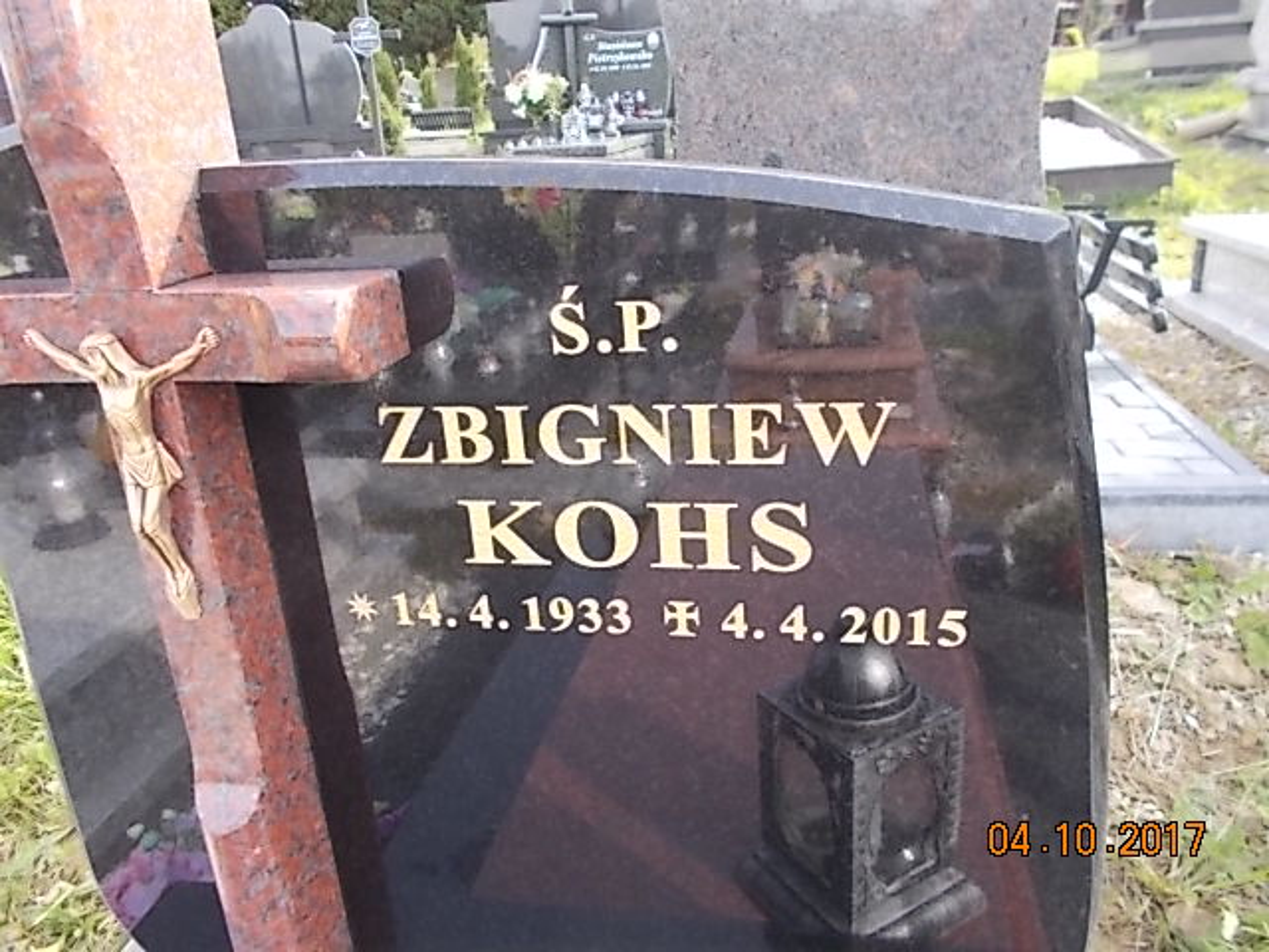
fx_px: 953
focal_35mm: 26
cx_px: 634
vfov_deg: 53.1
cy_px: 476
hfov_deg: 67.3
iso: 80
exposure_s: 1/100
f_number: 3.2
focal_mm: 4.6
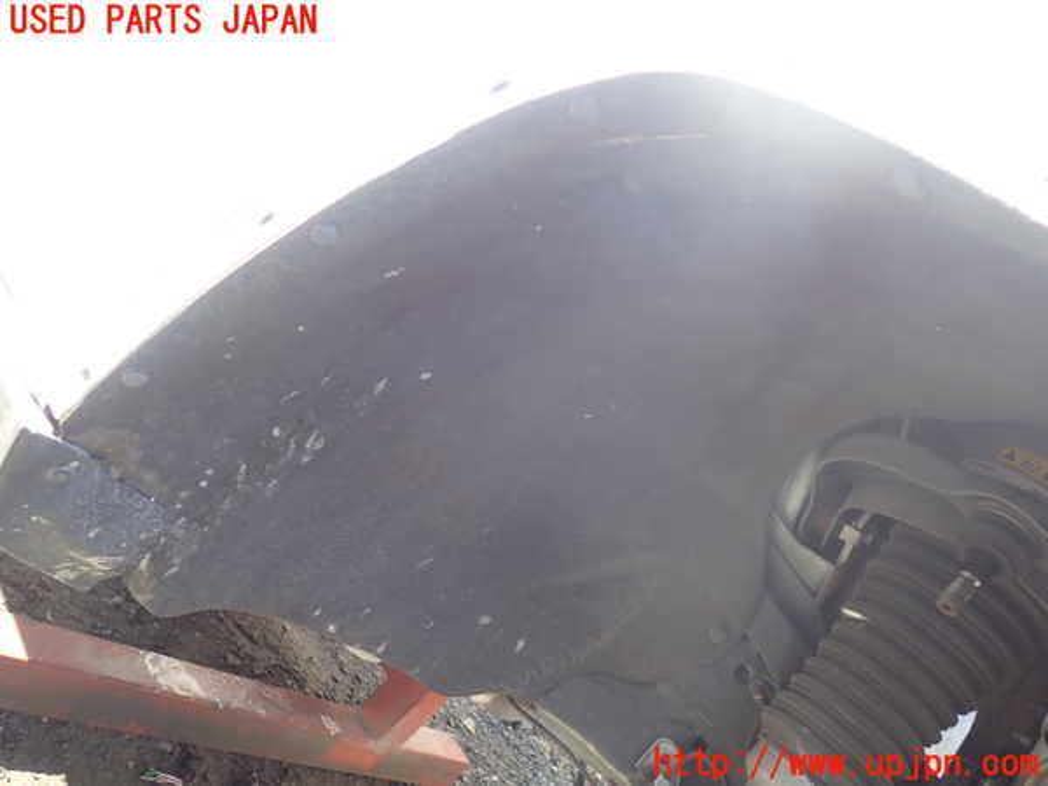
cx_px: 524
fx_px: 908
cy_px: 393
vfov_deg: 46.8
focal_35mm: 30
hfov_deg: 60.0
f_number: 2.3
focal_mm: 5.4
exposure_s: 1/100
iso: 100
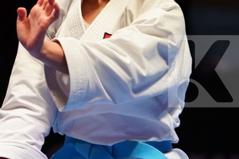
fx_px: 5963
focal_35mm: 898
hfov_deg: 2.3
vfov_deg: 1.5
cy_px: 71
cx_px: 70
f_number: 2.8
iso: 800
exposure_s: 1/500
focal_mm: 200
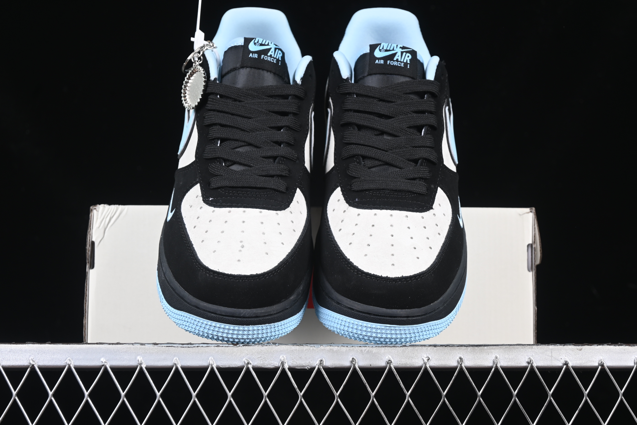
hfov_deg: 27.0
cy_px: 212
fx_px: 1327
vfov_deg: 18.2
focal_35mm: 75
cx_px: 318
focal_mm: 50
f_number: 6.3
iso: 160
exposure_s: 1/50
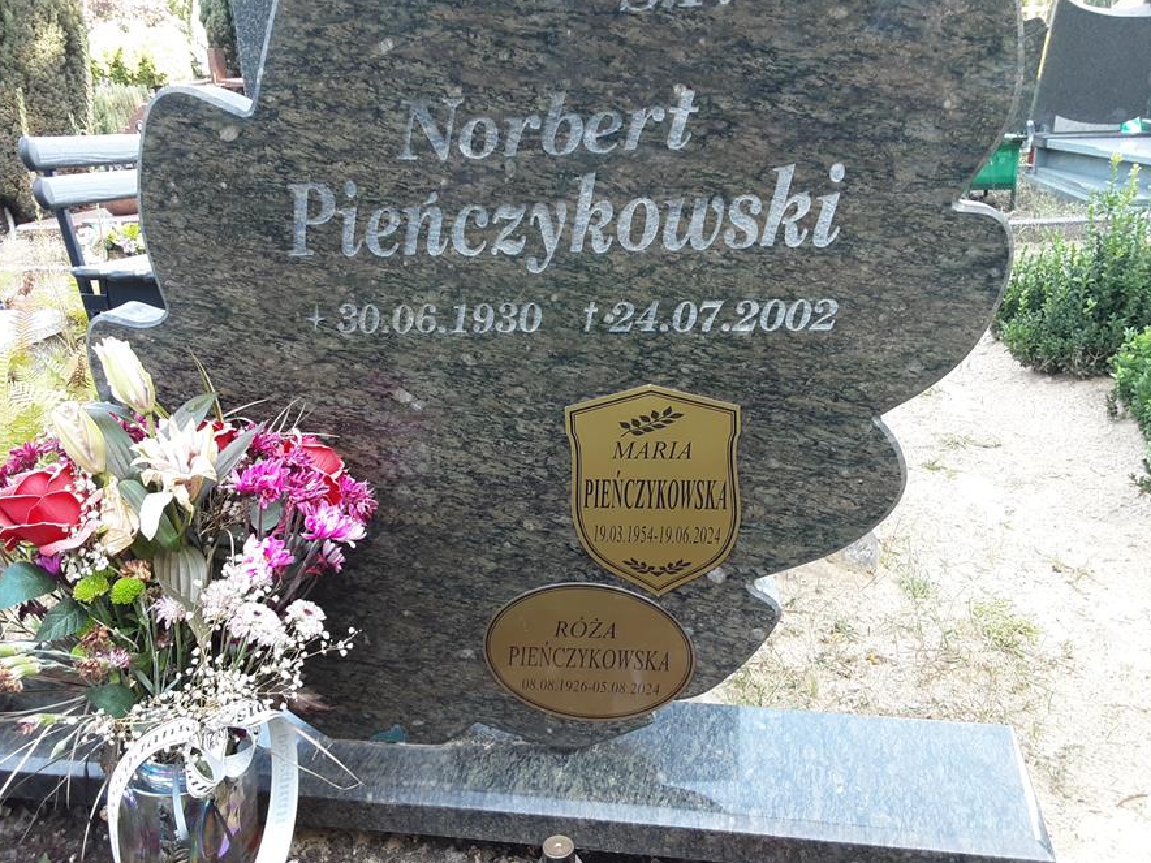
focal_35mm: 31
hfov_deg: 58.3
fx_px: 1031
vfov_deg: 45.4
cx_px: 537
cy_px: 431
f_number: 1.9
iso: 64
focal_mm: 2.9
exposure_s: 1/50
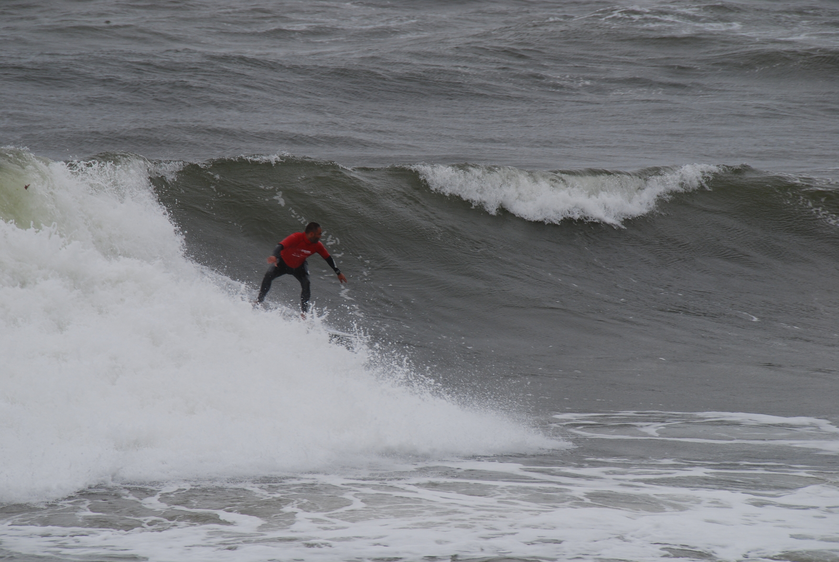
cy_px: 281
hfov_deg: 6.9
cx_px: 420
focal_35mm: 300
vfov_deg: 4.6
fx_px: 7000
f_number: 11
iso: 200
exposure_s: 1/250
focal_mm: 200
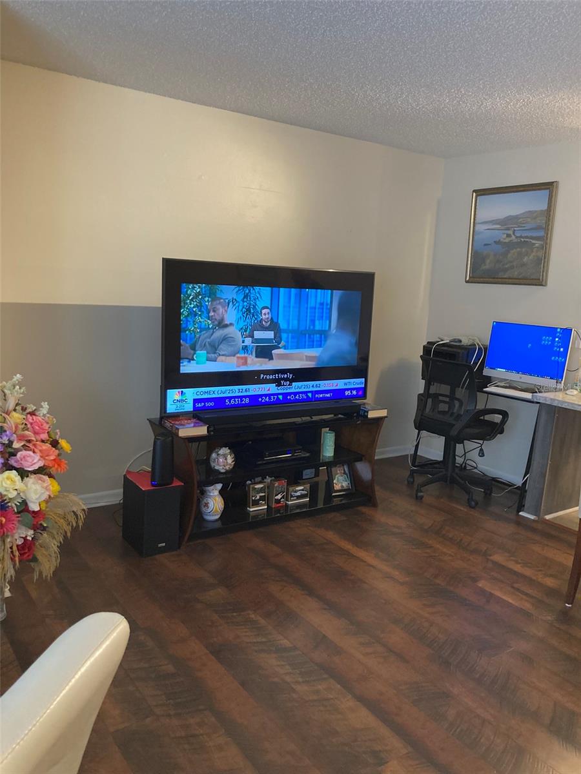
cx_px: 290
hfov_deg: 49.7
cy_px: 387
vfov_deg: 63.4
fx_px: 627
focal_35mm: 28
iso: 250
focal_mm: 3.99
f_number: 1.8
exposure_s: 1/60
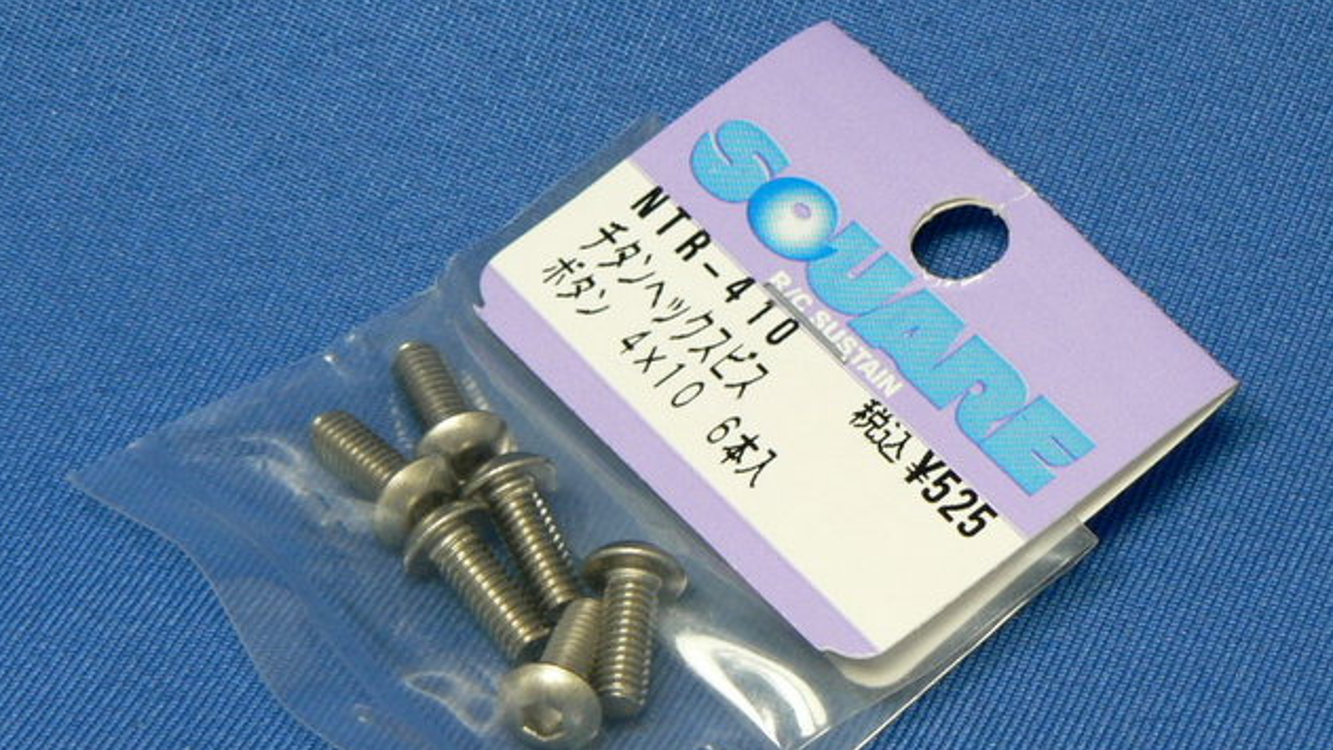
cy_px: 489
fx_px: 2969
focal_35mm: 84
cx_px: 659
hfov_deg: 25.3
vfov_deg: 14.4
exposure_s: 1/50
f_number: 3.2
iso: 100
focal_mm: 12.6
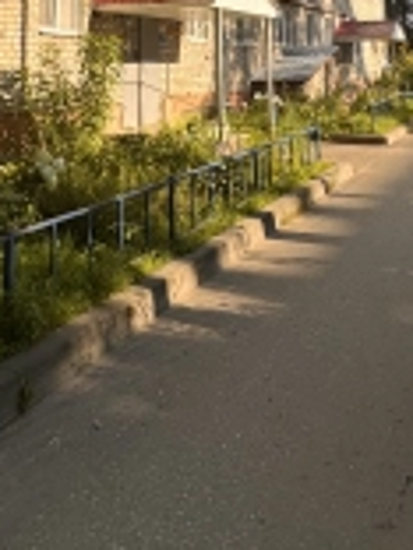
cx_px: 171
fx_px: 668
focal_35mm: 42
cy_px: -63
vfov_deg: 37.2
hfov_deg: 34.3
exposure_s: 1/1277
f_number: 2.2
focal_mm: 2.22
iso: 50
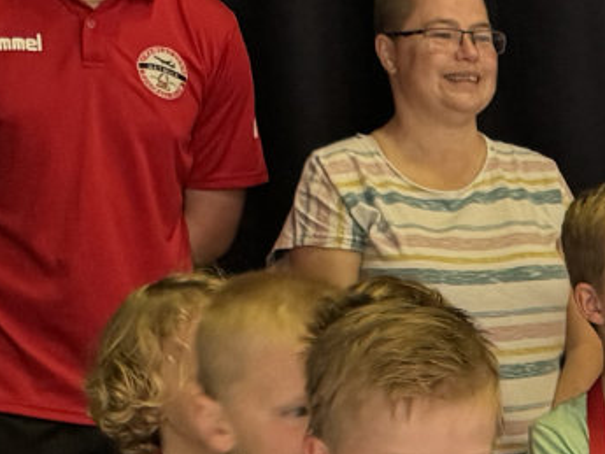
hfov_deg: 12.8
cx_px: 1117
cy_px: 796
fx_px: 2430
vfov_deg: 10.1
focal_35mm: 139
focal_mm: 6.8
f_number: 1.8
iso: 200
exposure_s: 1/50
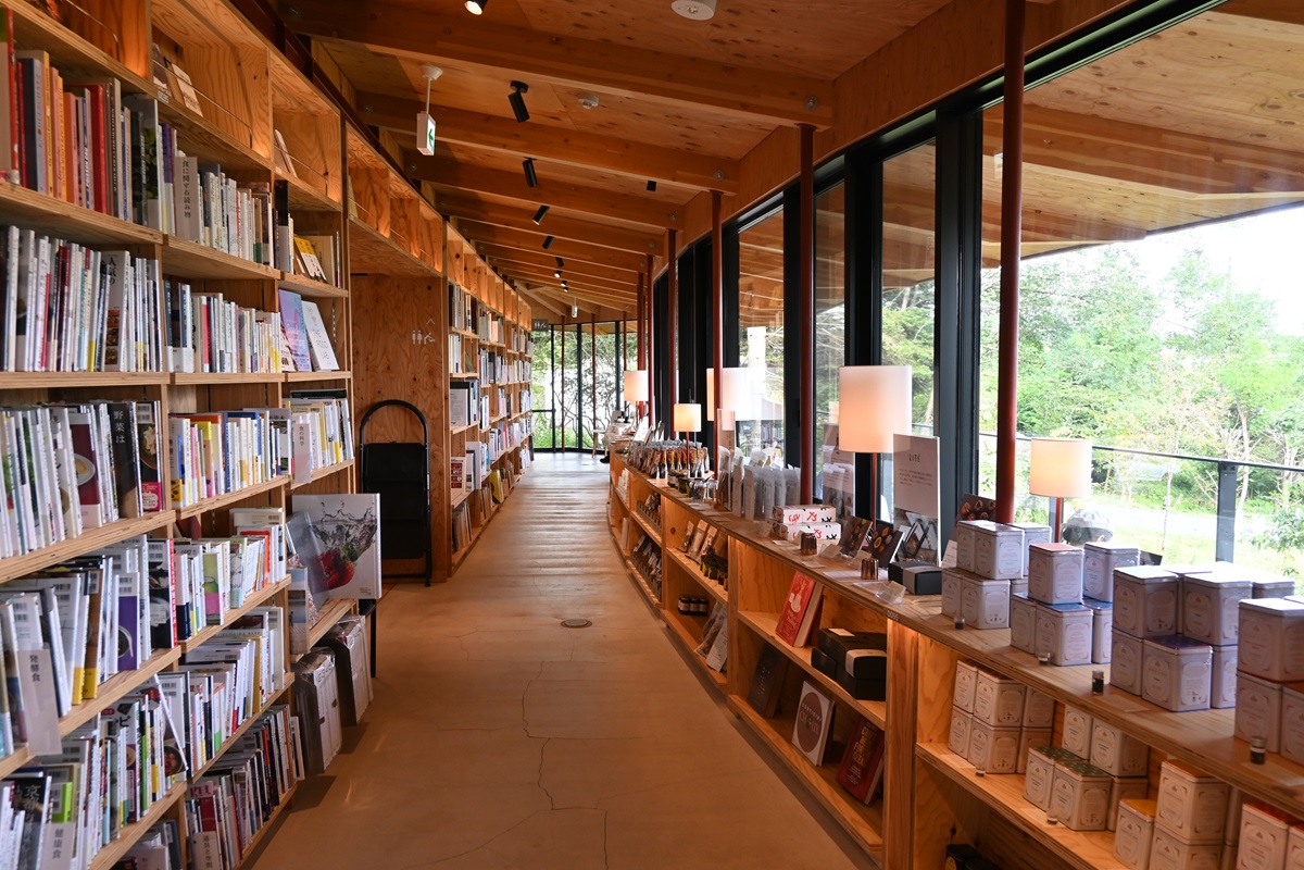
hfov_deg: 65.9
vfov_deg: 46.8
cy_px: 435
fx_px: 1005
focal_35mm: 28
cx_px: 652
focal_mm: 18.5
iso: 400
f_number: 4.5
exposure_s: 1/100
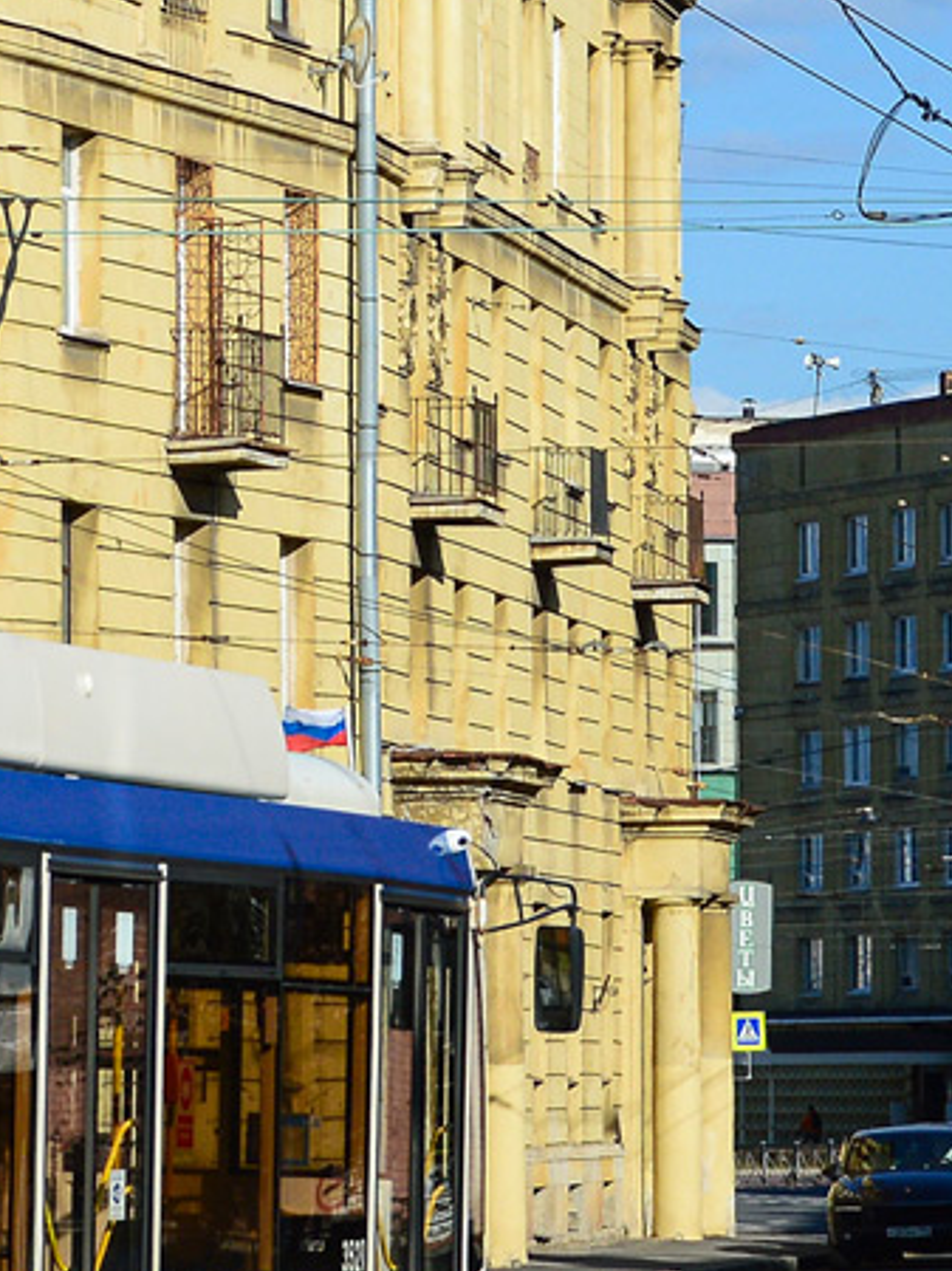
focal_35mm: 231
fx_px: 8479
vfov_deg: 8.6
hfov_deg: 6.4
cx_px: -387
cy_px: 624
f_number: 6.3
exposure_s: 1/1250
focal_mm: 48
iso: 200
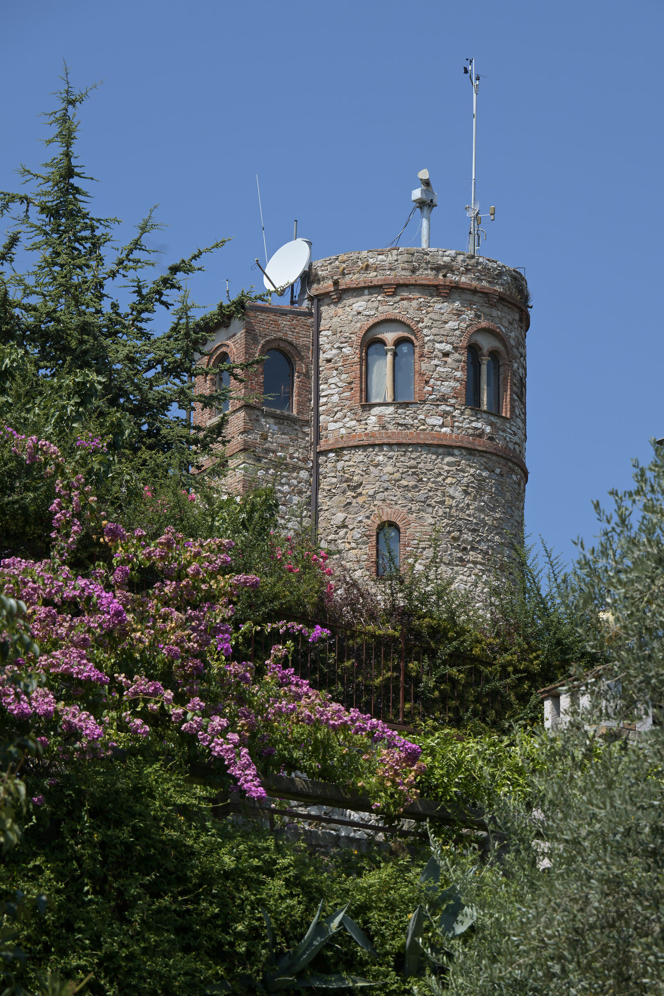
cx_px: 332
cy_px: 498
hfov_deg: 11.9
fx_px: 3181
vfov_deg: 17.8
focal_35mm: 115
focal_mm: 115
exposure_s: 1/160
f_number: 10
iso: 64
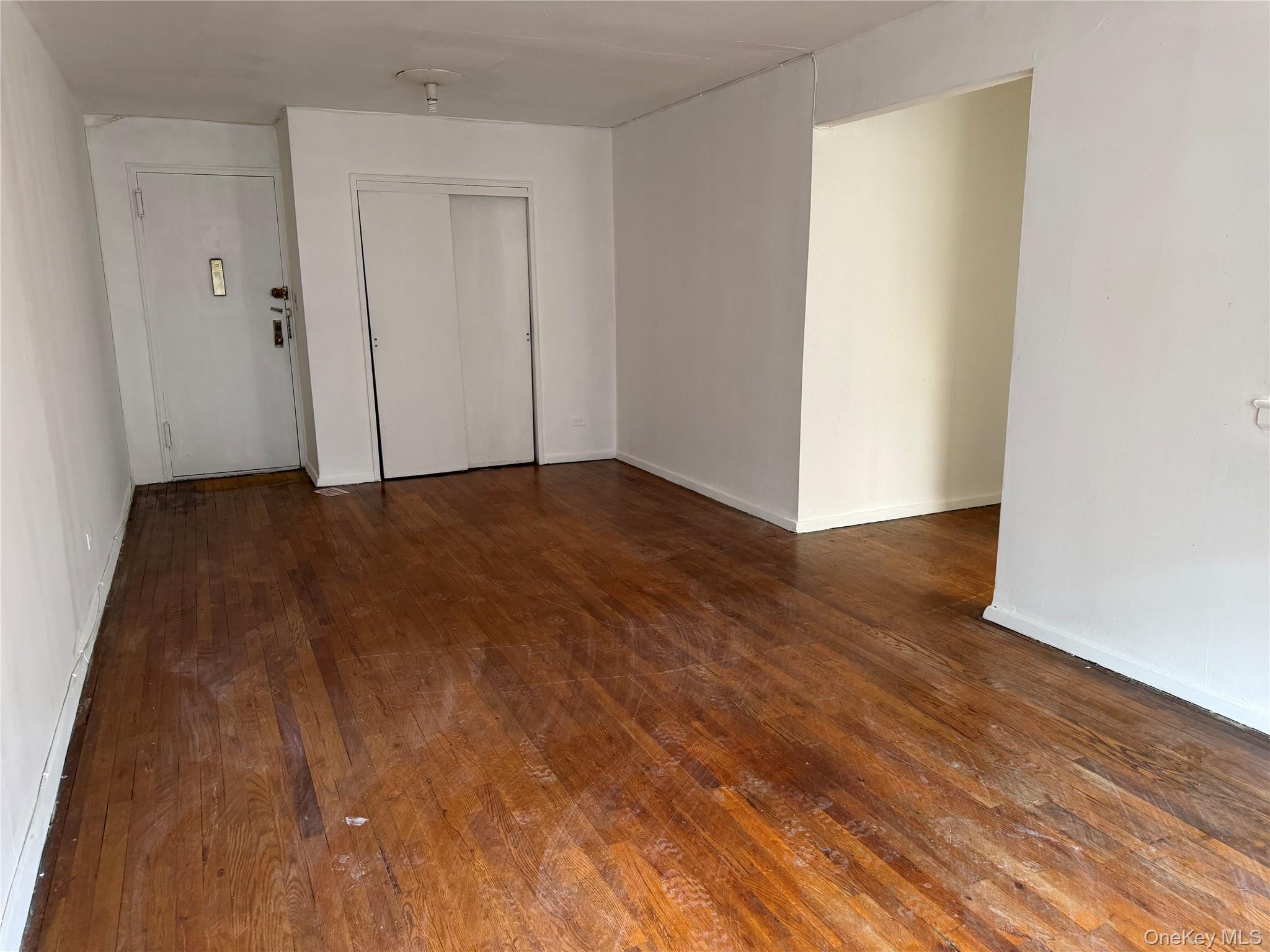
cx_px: 635
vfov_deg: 56.8
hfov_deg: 71.6
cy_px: 476
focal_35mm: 24
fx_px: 881
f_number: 1.78
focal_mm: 6.76
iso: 250
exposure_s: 1/60
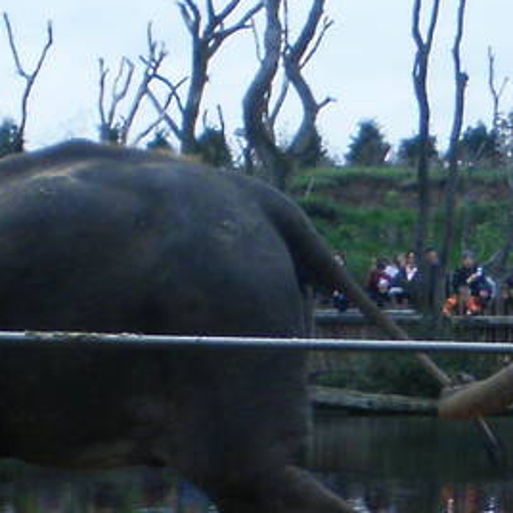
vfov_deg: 9.1
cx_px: 775
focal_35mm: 190
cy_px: 651
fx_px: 3186
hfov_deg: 9.0
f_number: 3.5
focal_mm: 6.3
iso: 100
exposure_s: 1/100
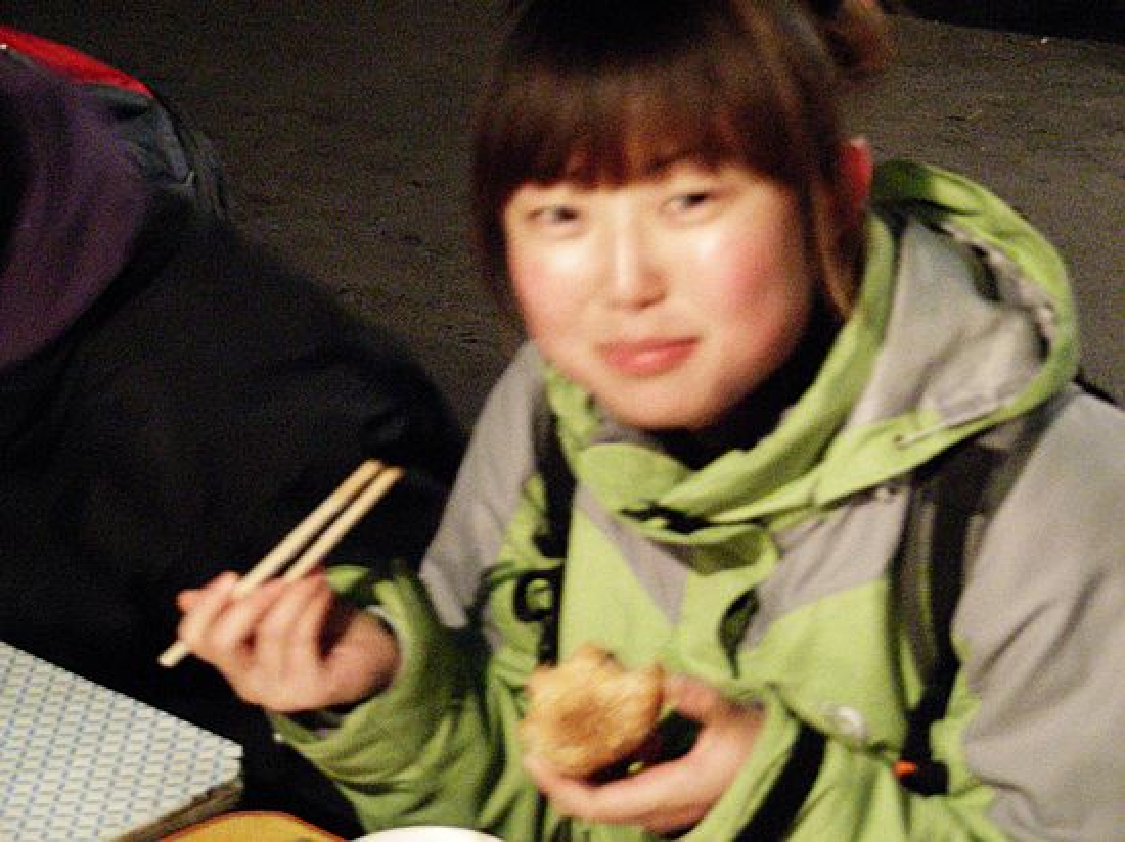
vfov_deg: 14.9
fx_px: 3216
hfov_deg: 19.8
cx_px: 562
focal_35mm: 99
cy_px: 421
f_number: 3.5
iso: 800
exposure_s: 1/5.5
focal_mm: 16.5
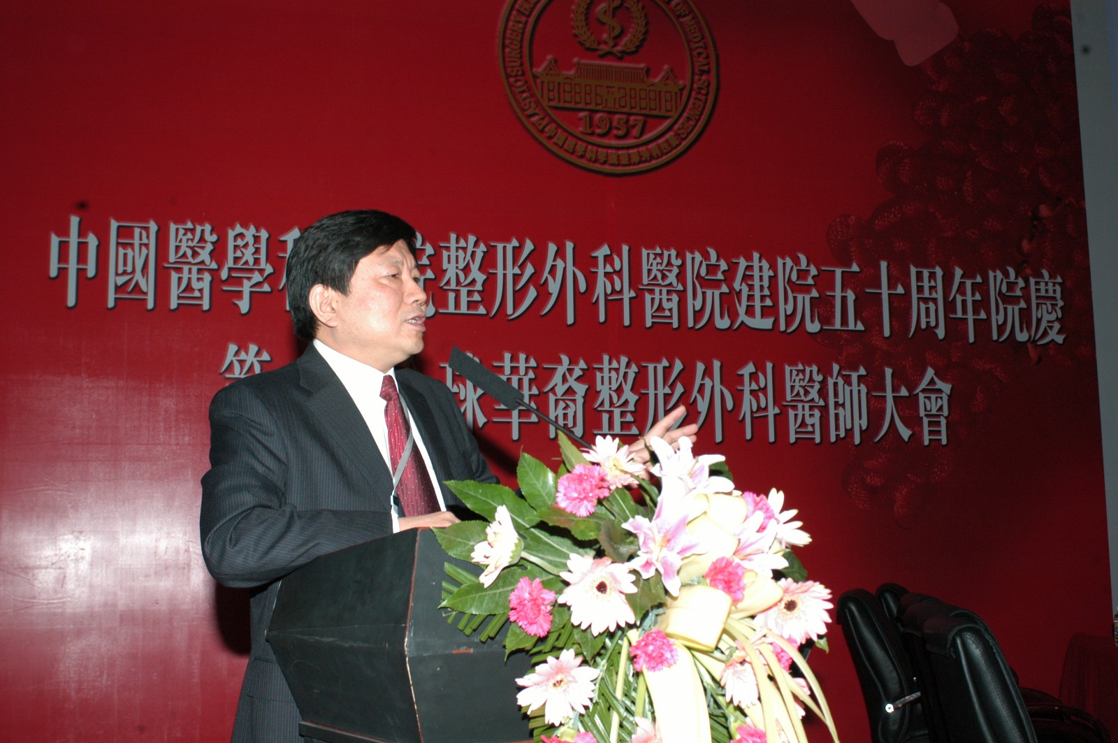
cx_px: 559
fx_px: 1303
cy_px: 372
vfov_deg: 31.8
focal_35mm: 42
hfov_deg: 46.4
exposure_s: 1/60
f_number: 5.6
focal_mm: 28
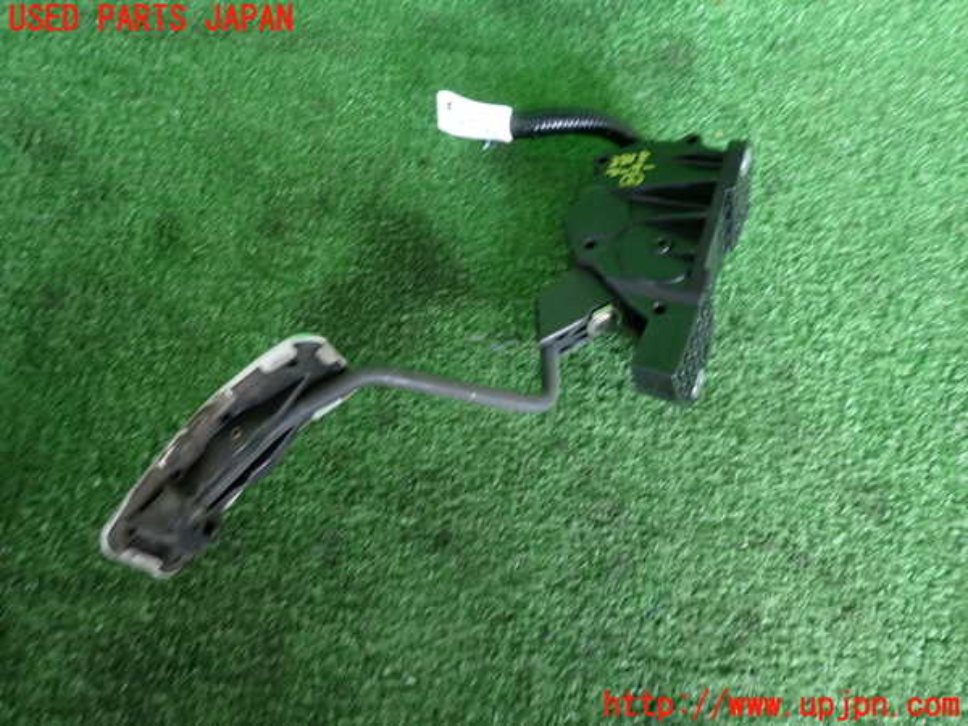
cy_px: 363
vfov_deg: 54.9
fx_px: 699
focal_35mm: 25
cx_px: 484
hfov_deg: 69.4
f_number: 2
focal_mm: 4.5
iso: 250
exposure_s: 1/30
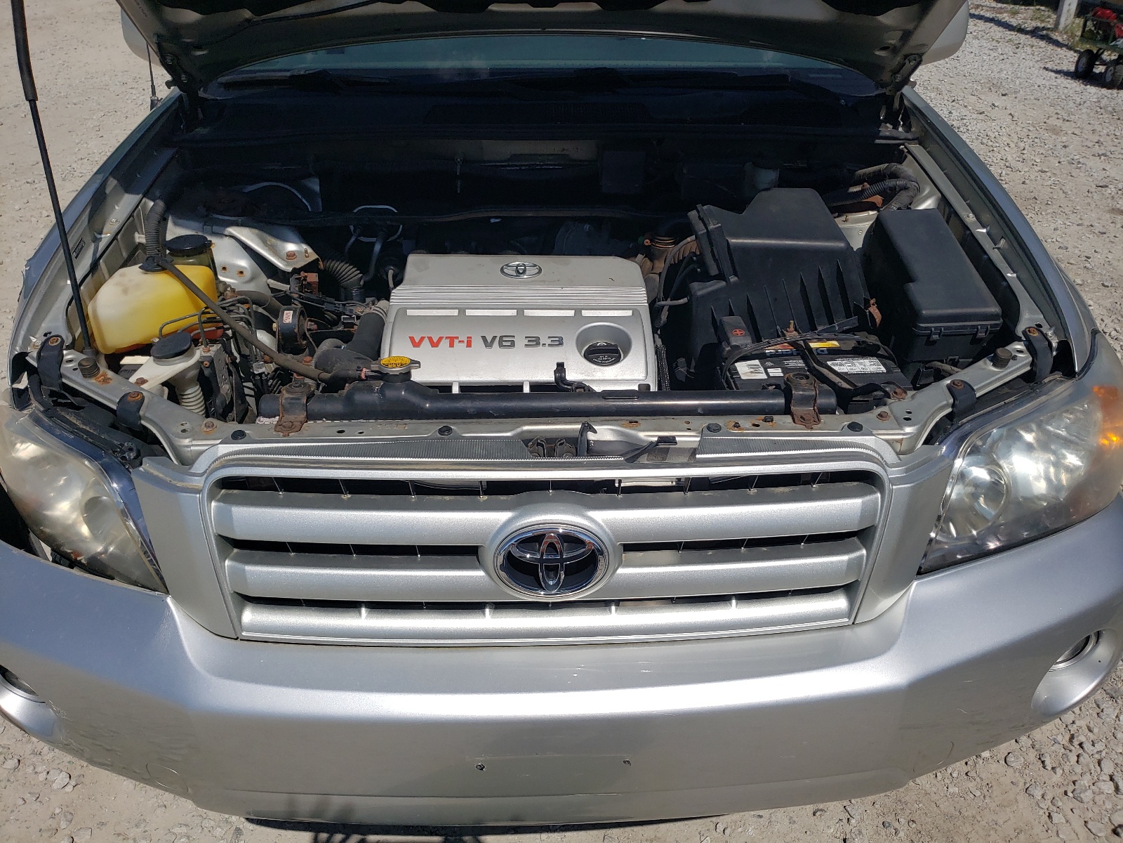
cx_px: 562
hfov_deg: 67.3
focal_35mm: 26
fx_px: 843
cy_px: 422
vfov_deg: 53.1
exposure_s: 1/10000
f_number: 1.5
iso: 51
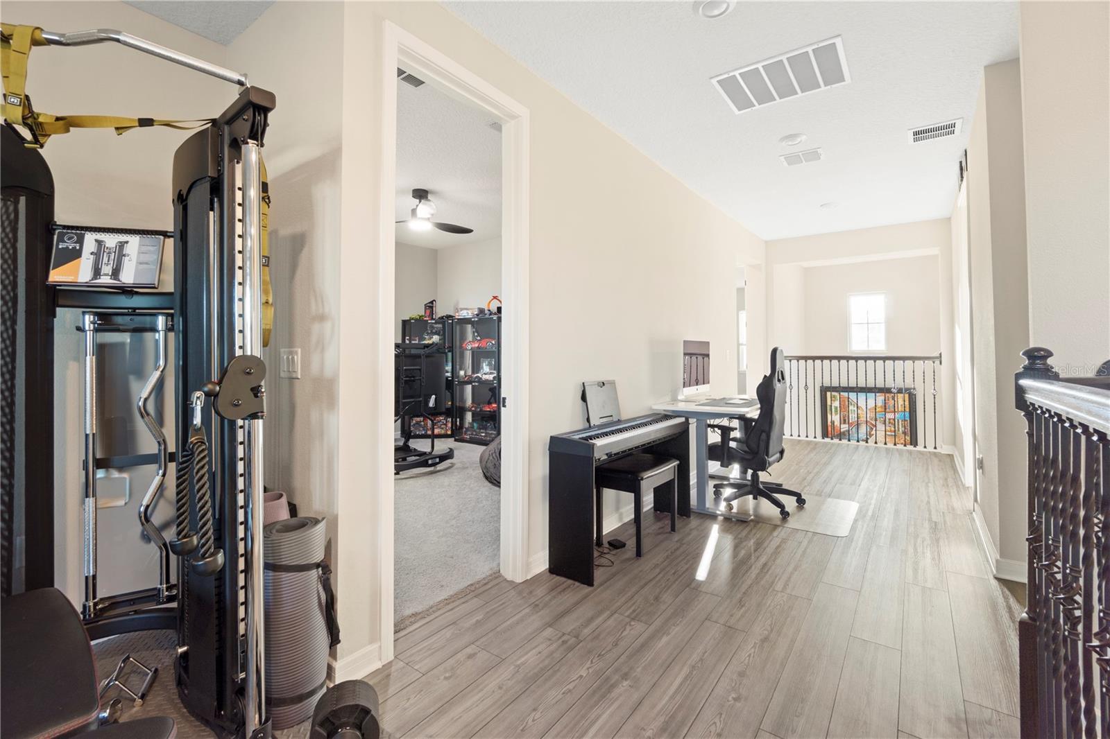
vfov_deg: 77.3
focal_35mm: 15
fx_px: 462
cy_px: 370
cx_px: 555
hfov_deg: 100.4
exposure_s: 2
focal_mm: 10
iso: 100
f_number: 8
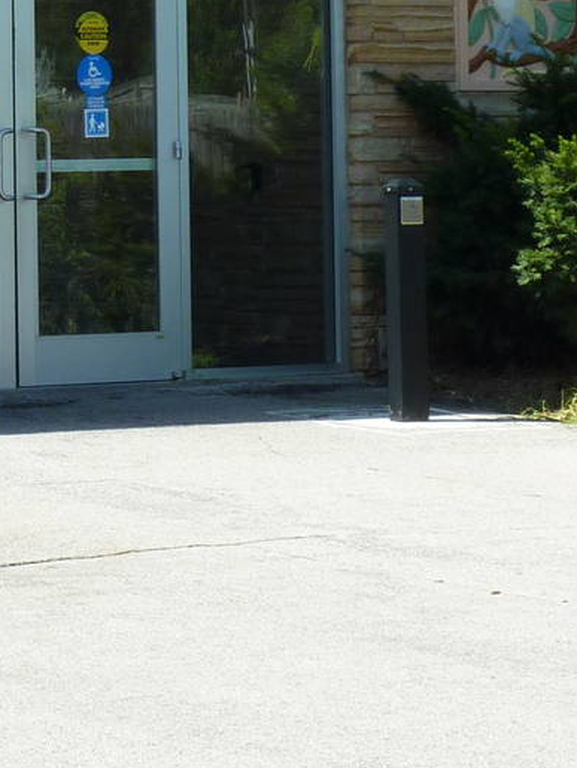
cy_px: -97
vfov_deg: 9.4
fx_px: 4617
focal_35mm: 208
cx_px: -110
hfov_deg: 7.1
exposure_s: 1/500
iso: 125
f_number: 4.1
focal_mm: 11
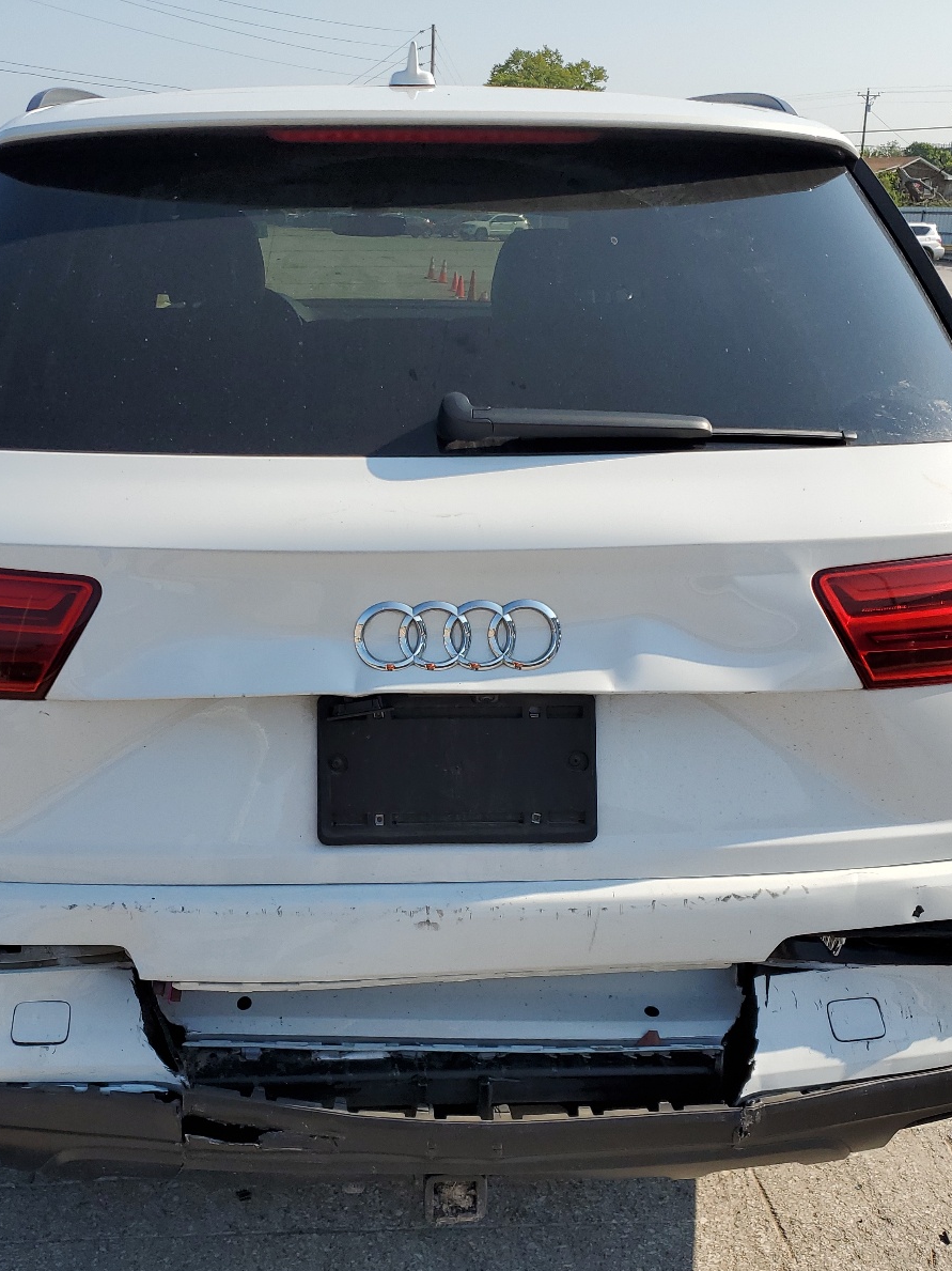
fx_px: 1284
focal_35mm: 35
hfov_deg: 40.5
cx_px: 381
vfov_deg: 52.6
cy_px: 640
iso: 50
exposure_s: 1/3333
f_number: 1.5
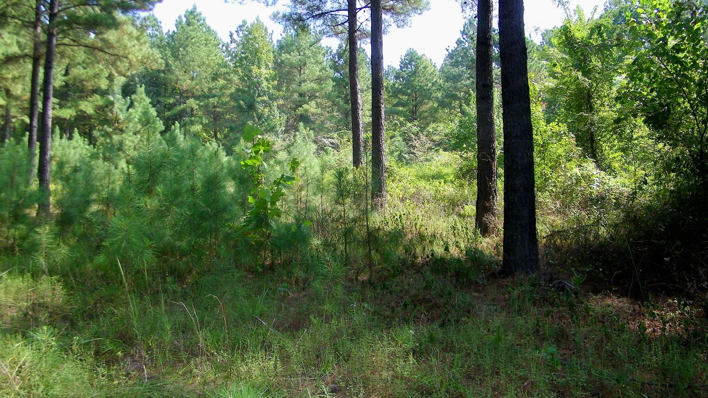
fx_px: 582
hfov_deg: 62.6
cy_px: 176
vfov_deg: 37.7
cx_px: 355
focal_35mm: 31
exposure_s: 1/250
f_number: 3.5
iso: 80
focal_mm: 5
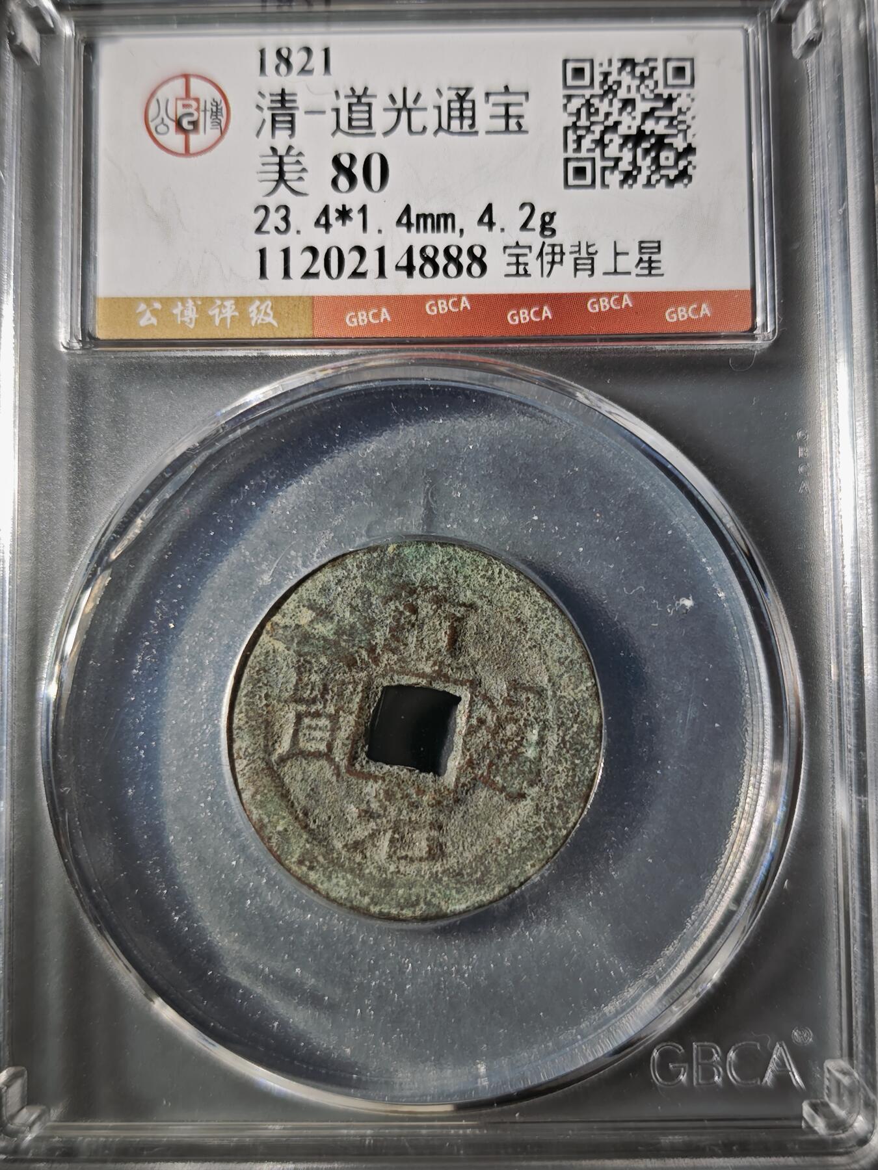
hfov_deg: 32.2
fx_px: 1522
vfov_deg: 42.1
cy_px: 585
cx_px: 439
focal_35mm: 45
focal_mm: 5.85
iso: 64
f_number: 1.63
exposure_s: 1/327
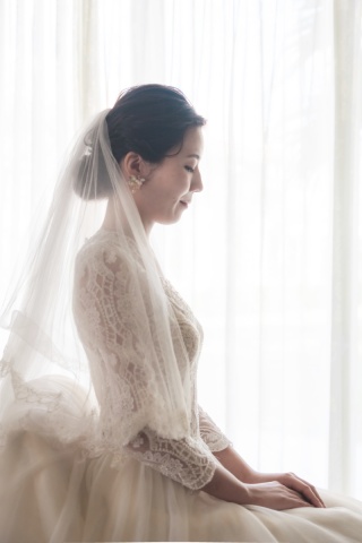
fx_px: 845
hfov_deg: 24.2
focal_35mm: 56
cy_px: 272
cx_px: 181
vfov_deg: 35.6
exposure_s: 1/100
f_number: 2.8
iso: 400
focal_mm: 37.6
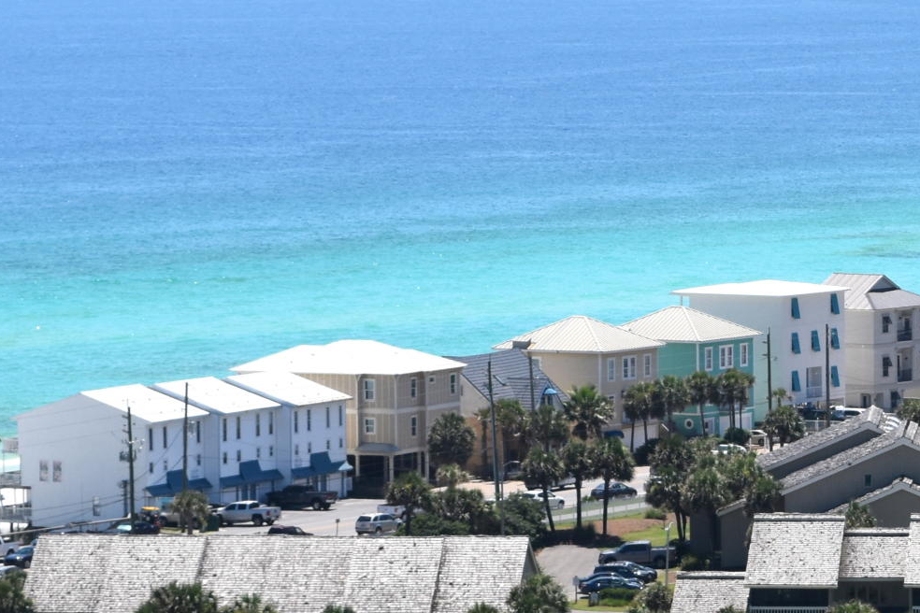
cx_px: 948
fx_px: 6427
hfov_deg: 8.1
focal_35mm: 252
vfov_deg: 5.5
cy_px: 329
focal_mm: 55
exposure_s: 1/400
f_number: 10
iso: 200
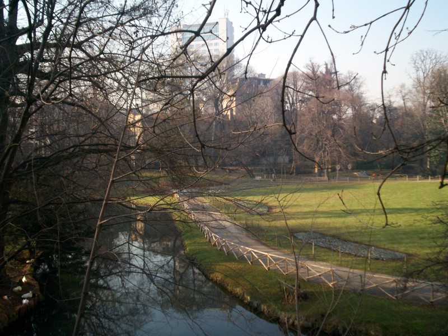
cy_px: 168
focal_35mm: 36
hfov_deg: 51.4
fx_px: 466
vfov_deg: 39.7
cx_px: 224
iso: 100
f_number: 4.5
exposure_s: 1/191
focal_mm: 5.9
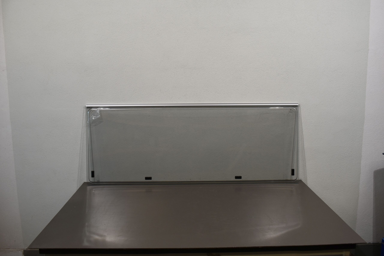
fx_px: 352
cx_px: 192
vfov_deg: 40.0
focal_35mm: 33
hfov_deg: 57.2
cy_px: 128
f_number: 5.6
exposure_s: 1/125
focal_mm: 22
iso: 360
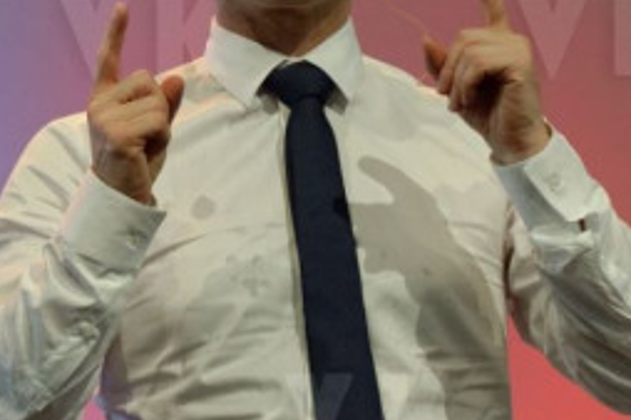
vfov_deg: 3.2
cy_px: 112
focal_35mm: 434
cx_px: -92
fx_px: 7602
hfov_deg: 4.7
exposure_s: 1/400
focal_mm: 92
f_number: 4.5
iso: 1000
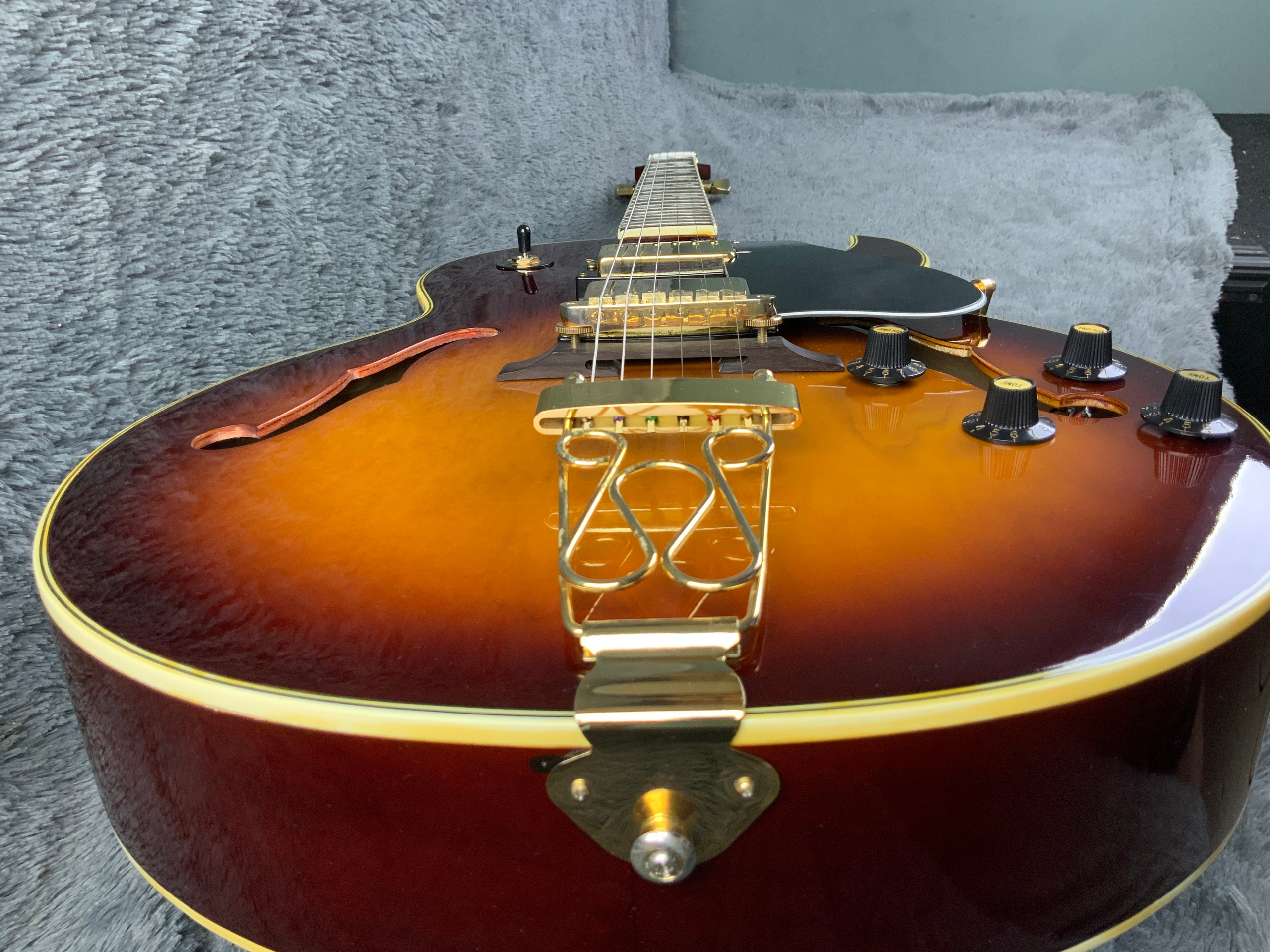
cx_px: 635
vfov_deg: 48.2
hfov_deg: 61.7
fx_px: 1064
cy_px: 476
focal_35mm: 29
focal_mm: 3
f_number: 1.8
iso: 80
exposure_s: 1/60
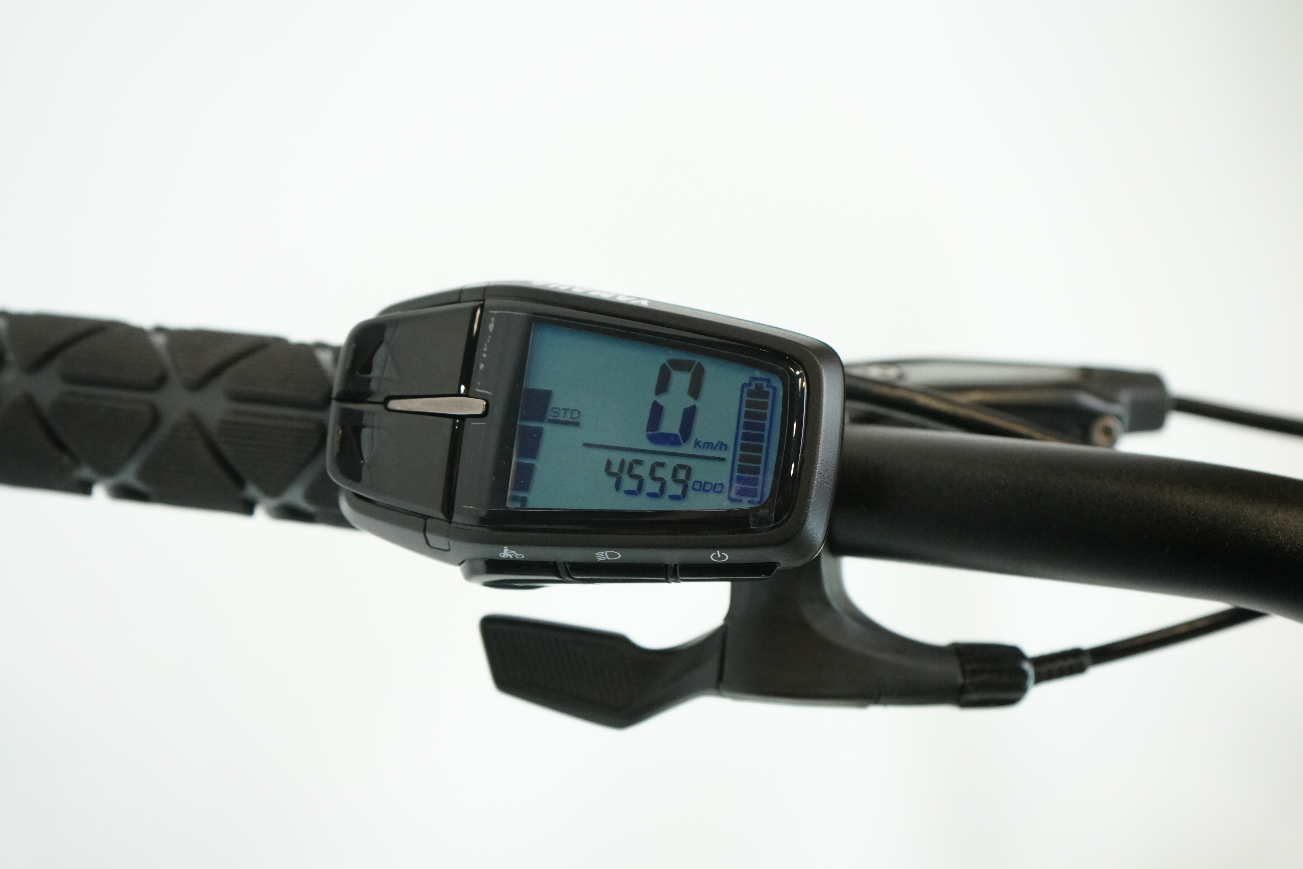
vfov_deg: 25.5
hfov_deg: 37.5
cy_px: 434
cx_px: 652
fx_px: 1918
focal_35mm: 53
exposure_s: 1/200
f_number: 5.6
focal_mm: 53
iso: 2500
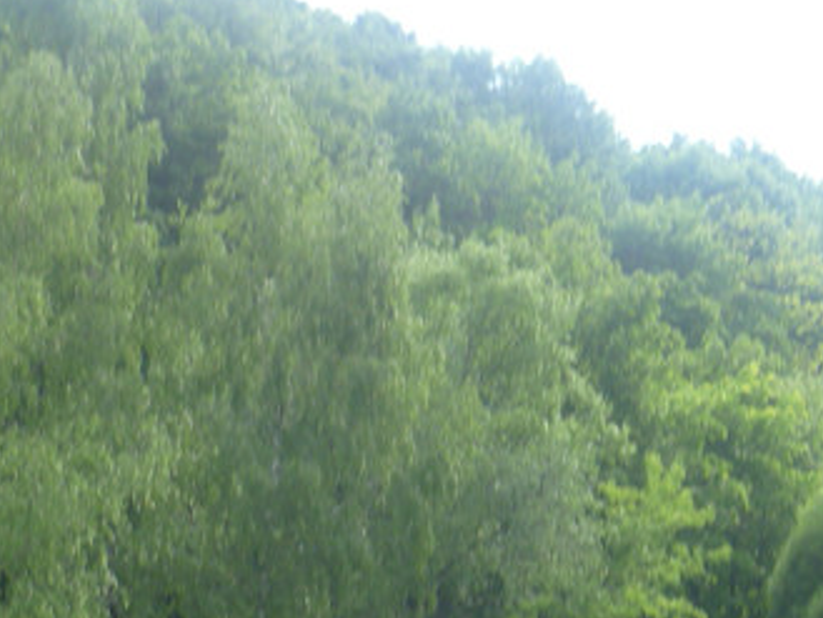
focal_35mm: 146
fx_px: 3472
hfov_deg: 13.5
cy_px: 726
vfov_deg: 10.0
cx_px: 467
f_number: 3.4
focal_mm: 8
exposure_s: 1/160
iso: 80
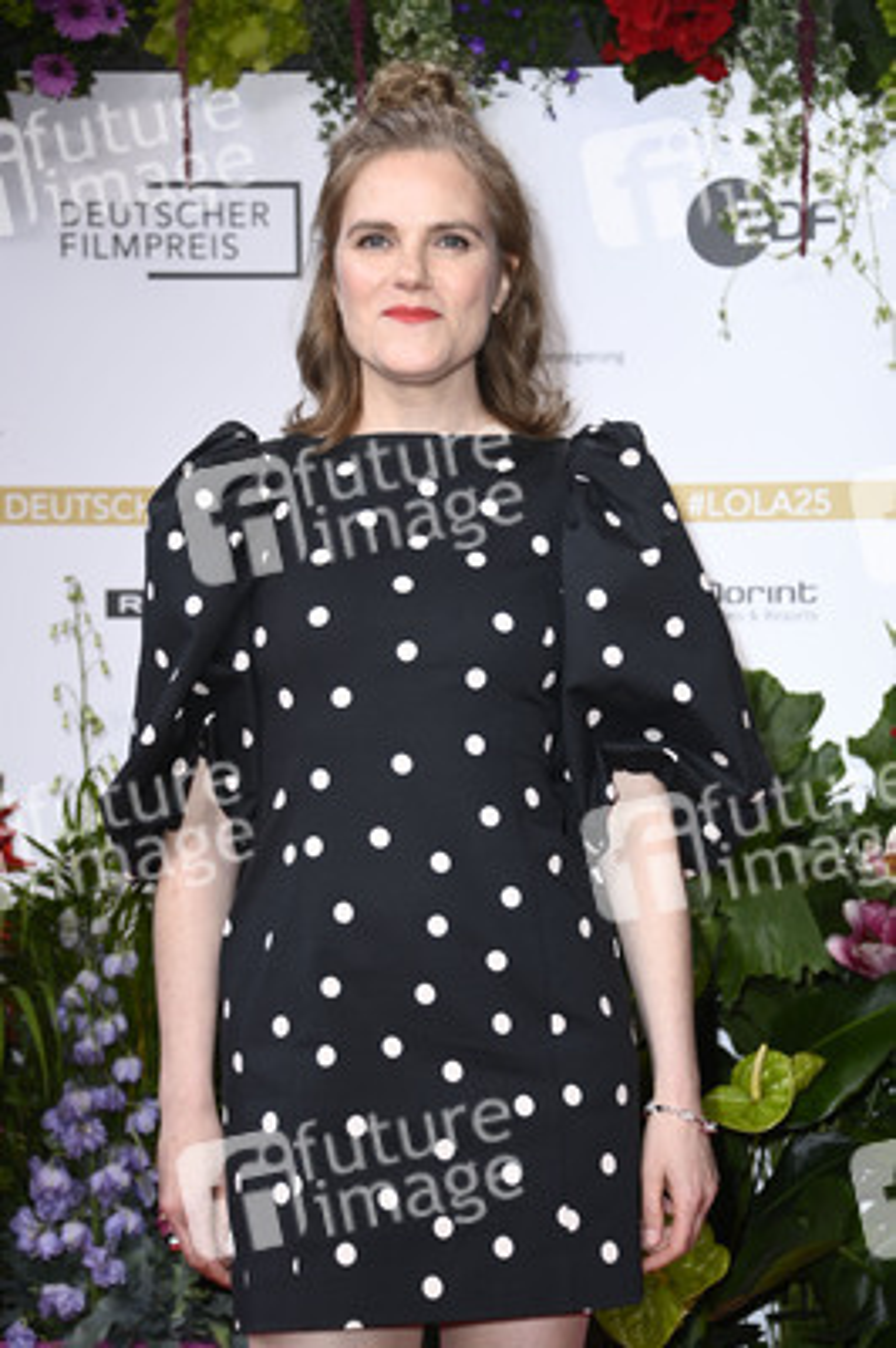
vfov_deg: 19.5
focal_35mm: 105
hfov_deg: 13.0
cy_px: 674
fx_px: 3926
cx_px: 448
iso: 500
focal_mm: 105
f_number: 5.6
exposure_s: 1/250
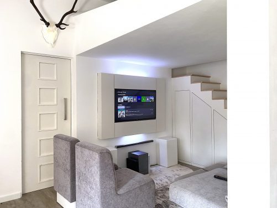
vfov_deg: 53.1
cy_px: 104
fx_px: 208
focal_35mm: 26
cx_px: 138
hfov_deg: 67.3
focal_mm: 4.25
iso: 125
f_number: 1.8
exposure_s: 1/60
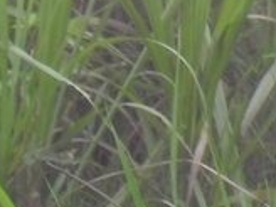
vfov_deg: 4.3
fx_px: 2743
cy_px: -131
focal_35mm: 344
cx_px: 660
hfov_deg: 5.6
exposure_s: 1/125
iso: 200
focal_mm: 9
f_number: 3.4
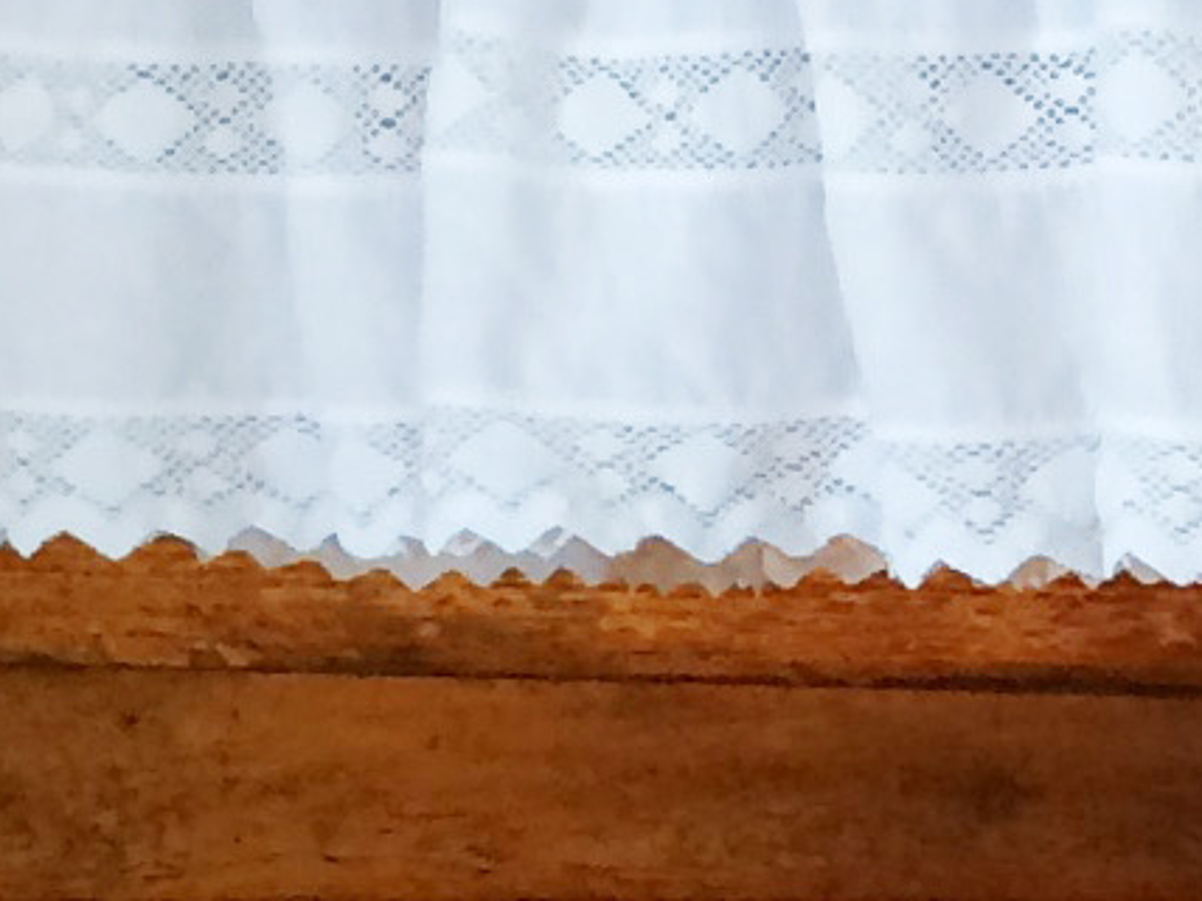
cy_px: 2251
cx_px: 3241
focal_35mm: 221
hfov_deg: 8.0
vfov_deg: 6.4
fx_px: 7674
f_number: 2.2
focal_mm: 4.15
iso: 50
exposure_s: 1/30
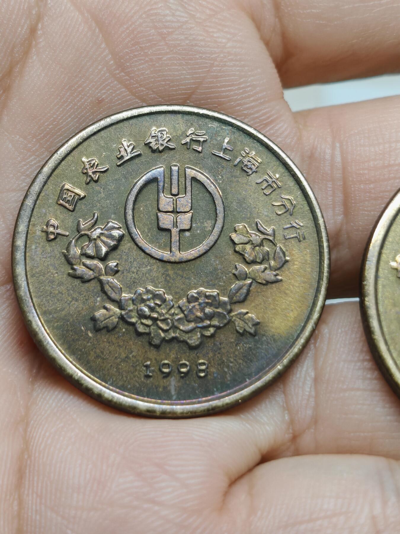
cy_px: 267
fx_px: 1464
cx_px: 200
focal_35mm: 95
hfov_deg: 15.6
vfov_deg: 20.7
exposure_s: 1/100
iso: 80
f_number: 1.6
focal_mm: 7.62
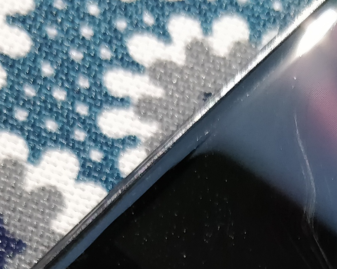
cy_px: 614
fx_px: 1187
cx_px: 254
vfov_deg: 11.2
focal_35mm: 119
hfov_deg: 16.1
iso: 250
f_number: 1.7
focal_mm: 4.1
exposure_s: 1/2927
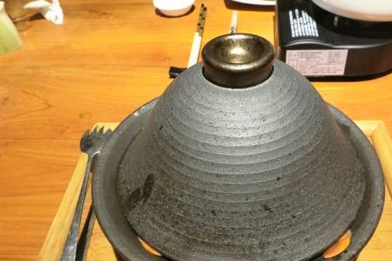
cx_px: 230
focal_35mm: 33
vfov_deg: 39.7
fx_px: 359
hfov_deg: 56.9
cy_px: 164
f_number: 2.8
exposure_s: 1/30
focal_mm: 5.4
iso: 640
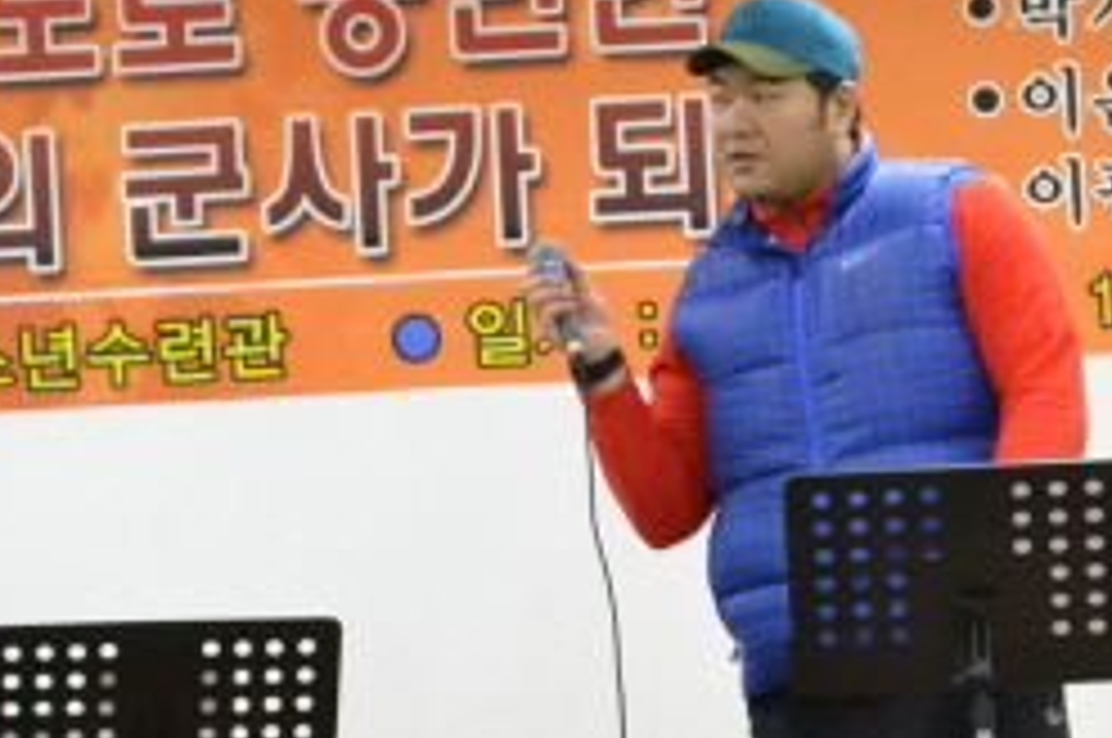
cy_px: 578
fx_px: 7635
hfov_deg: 8.3
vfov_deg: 5.5
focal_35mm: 248
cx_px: 383
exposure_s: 1/80
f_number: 5.6
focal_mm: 55
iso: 3200
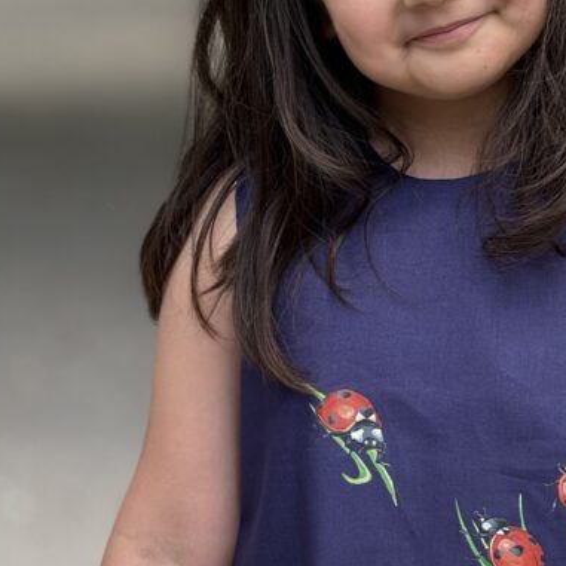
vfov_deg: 7.8
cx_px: 406
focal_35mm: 223
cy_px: 165
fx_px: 4125
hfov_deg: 7.8
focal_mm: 15.66
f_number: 2.8
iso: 50
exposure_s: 1/196
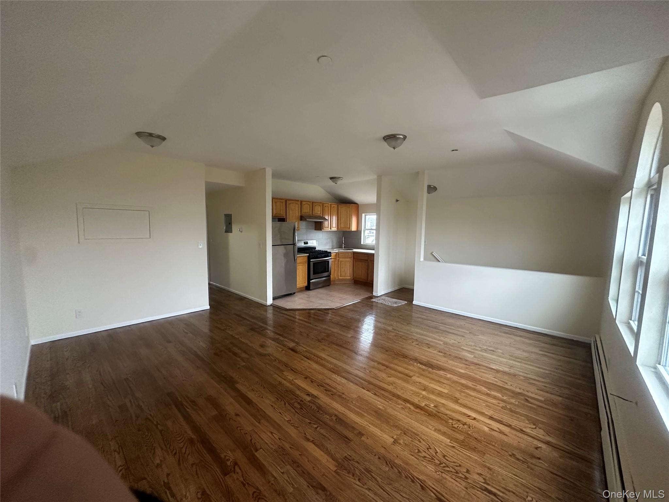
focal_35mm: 14
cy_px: 251
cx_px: 334
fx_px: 271
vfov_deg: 85.7
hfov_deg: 102.1
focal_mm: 2.22
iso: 320
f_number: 2.2
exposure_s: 1/60
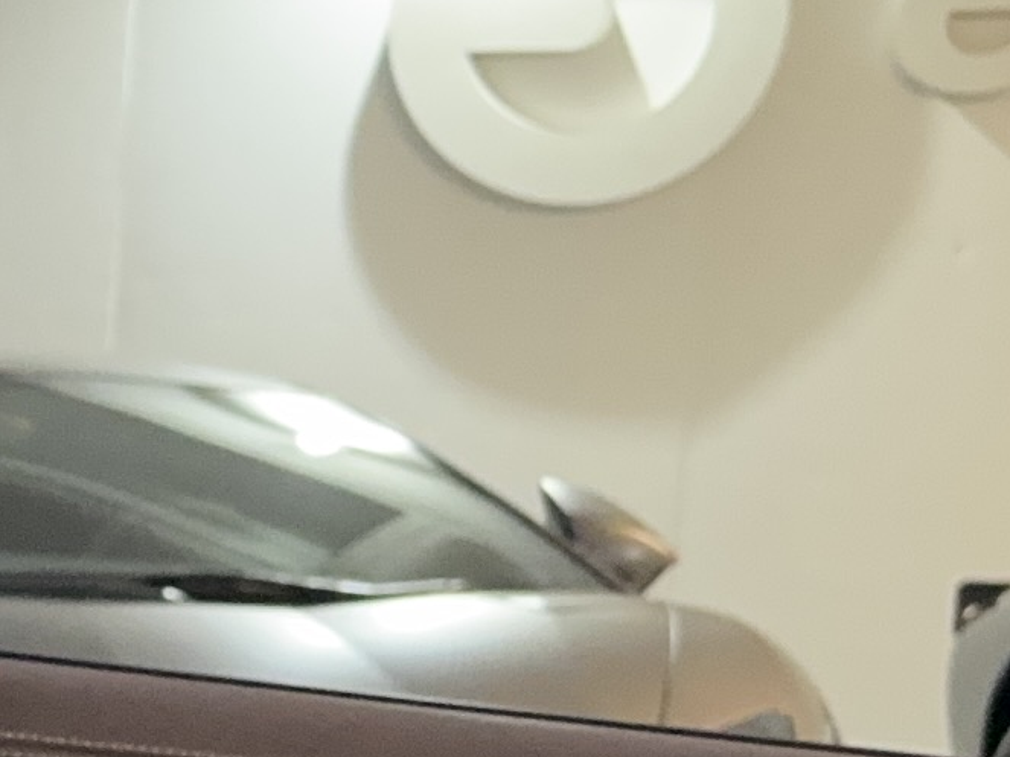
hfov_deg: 11.6
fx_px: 4259
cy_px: 557
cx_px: -1231
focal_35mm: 146
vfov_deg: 10.1
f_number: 1.78
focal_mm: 6.76
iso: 800
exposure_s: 1/40
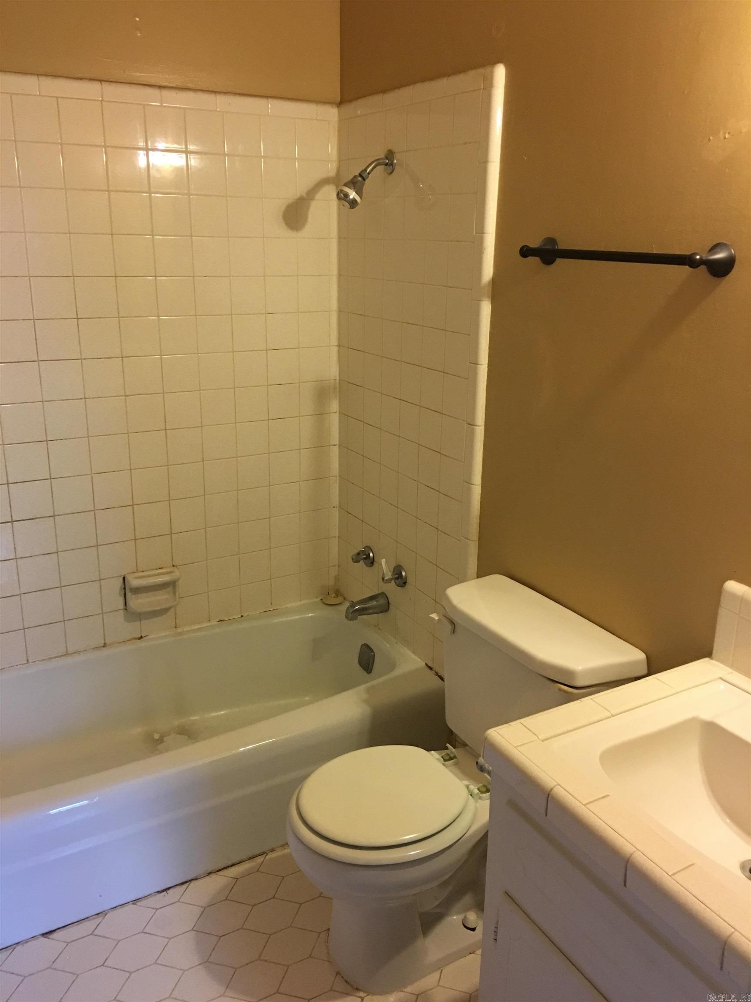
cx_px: 376
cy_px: 501
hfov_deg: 48.2
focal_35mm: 29
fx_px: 839
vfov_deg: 61.7
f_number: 2.2
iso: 80
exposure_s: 1/10
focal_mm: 4.15
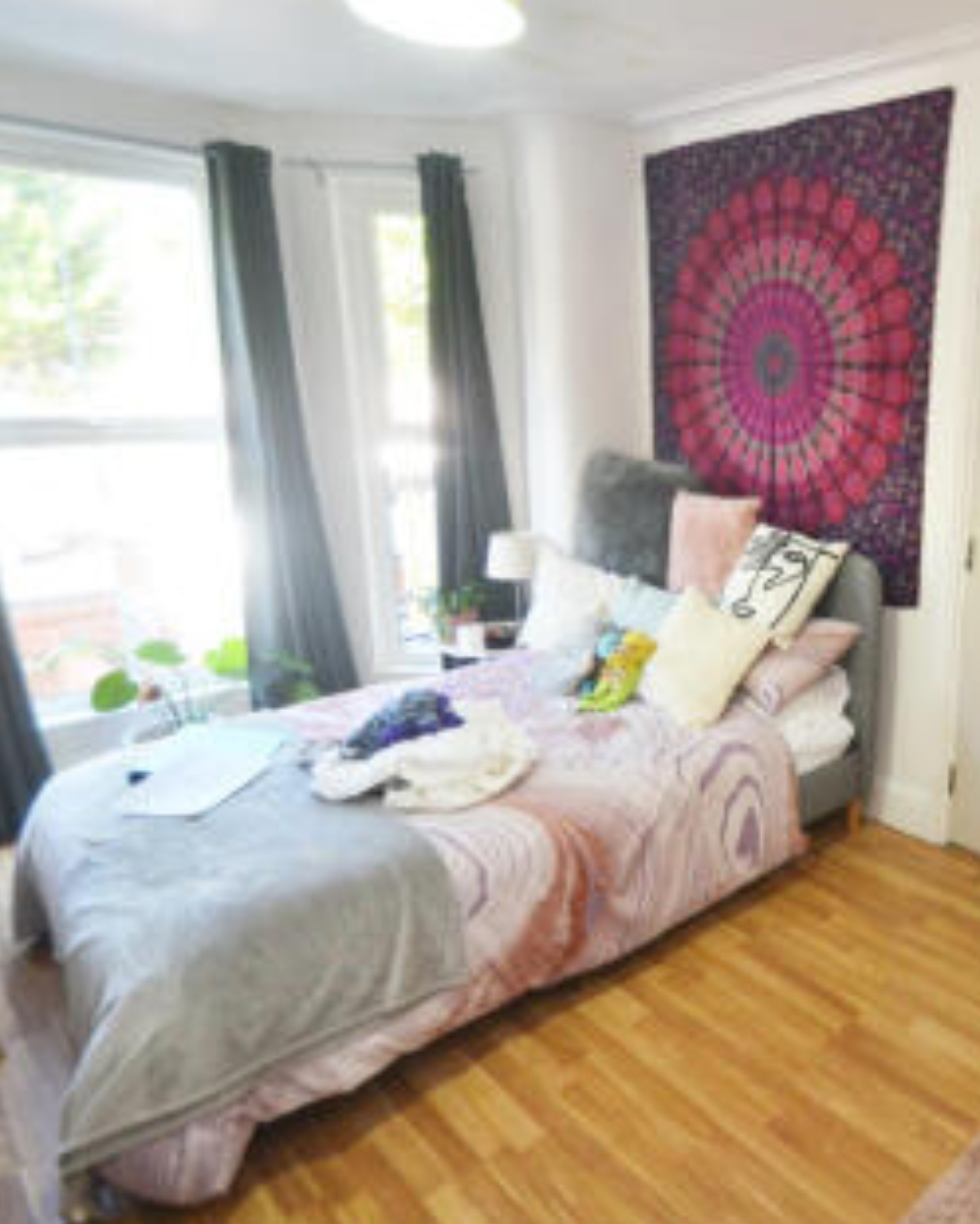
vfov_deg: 70.9
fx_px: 860
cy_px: 612
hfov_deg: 53.6
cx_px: 838
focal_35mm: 24
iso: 500
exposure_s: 1/60
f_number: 3.5
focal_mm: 11
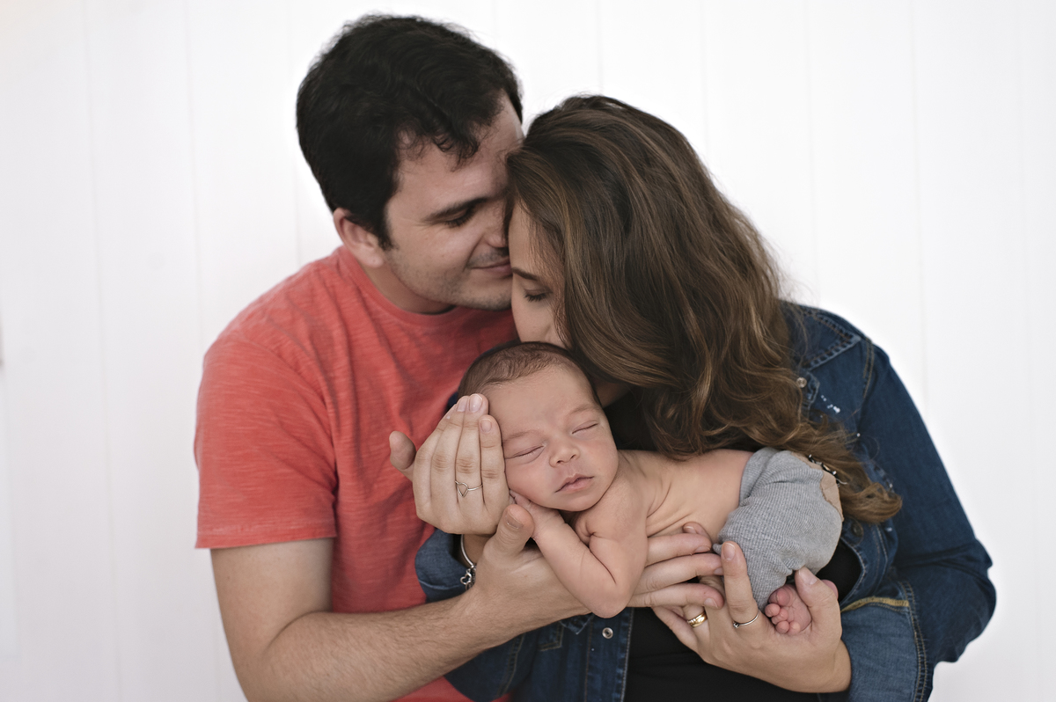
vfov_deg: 37.8
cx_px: 528
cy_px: 351
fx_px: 1026
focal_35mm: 35
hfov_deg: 54.5
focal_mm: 35
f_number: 4.5
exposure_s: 1/200
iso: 800
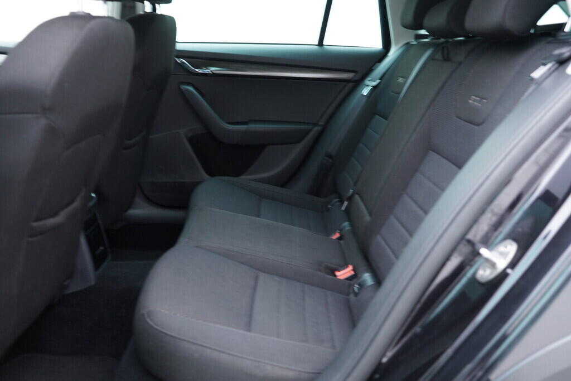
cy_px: 190
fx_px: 571
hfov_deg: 53.1
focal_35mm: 36
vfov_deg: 36.9
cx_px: 286
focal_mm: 24
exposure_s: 1/40
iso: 500
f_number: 2.8
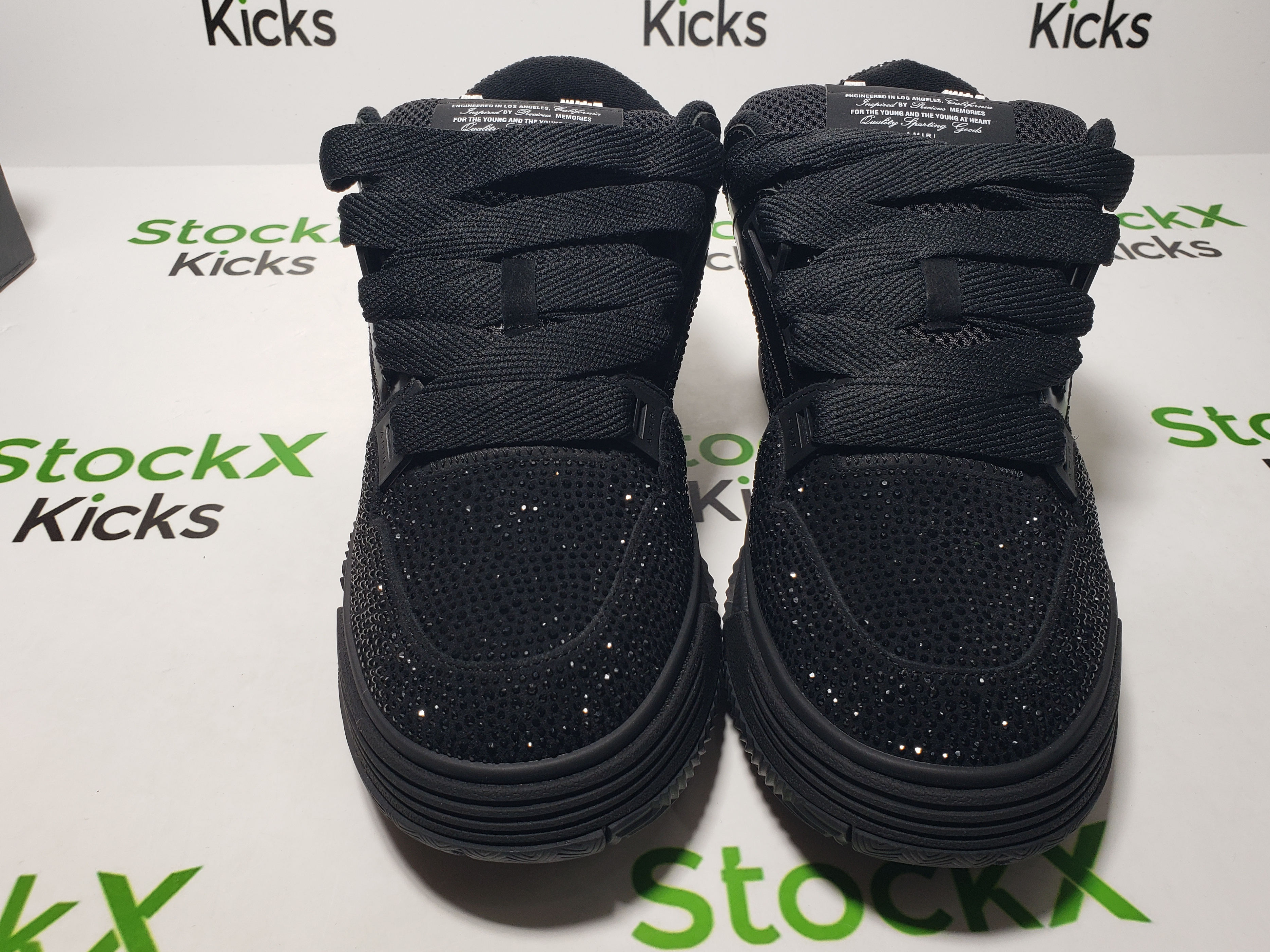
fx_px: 1027
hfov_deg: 63.4
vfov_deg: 49.7
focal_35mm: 28
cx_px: 649
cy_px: 463
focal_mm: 4.3
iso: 50
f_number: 2.4
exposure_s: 1/168
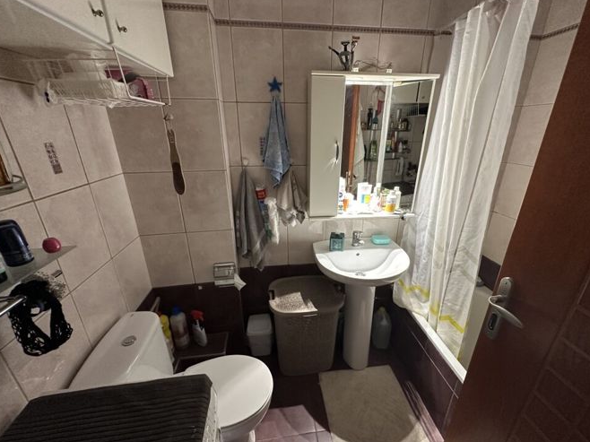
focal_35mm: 15
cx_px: 306
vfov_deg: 81.7
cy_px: 225
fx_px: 256
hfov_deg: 98.1
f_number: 2.2
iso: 250
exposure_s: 1/50
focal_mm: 2.22
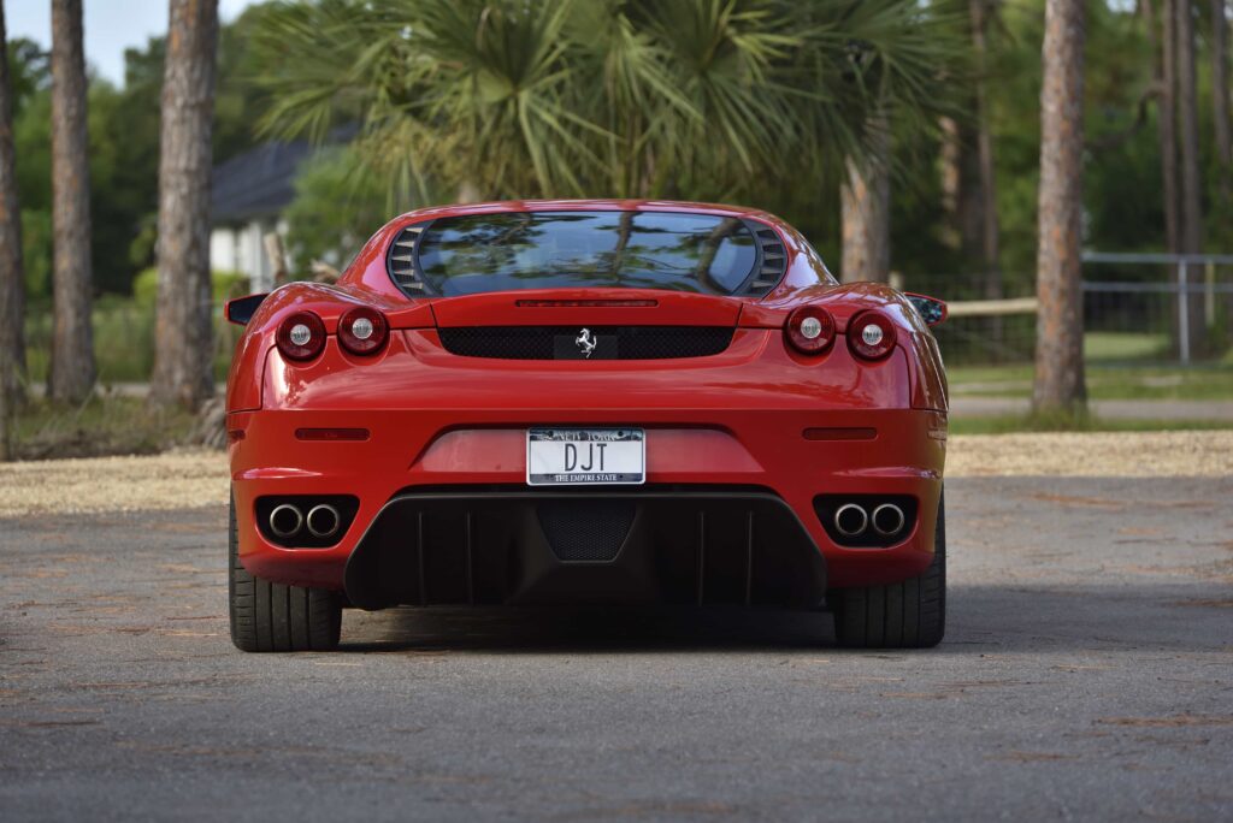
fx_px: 6511
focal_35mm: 190
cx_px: 616
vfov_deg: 7.2
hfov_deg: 10.8
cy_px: 412
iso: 400
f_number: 5.6
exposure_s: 1/320
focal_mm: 190
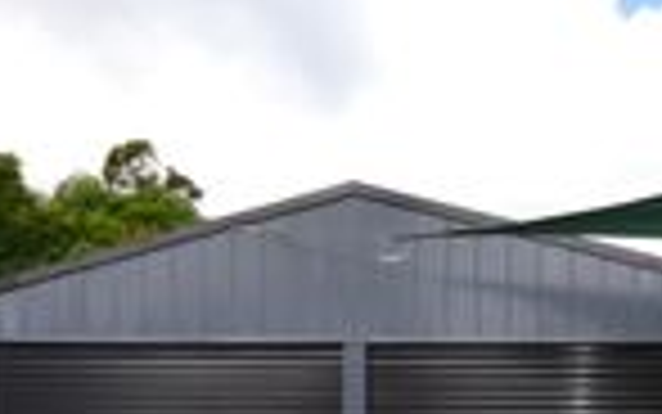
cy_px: 412
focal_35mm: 49
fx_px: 884
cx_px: 531
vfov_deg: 25.1
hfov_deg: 39.4
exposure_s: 1/200
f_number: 7.1
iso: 100
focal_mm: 10
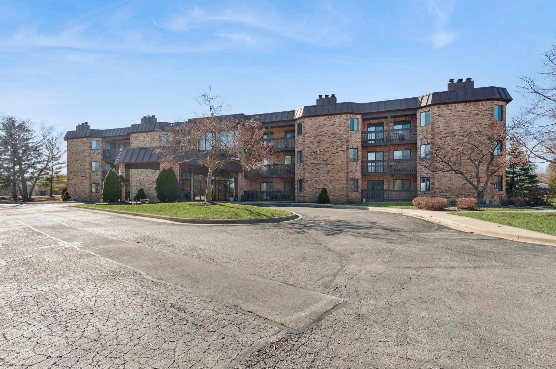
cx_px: 278
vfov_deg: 67.2
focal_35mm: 18
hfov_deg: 90.1
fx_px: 278
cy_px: 184
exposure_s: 1/250
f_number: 8
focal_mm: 12
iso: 250
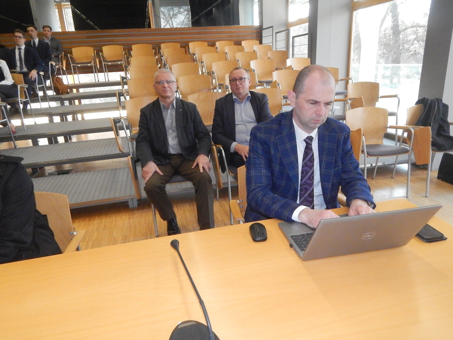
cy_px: 170
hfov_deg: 69.4
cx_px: 226
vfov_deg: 54.9
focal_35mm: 25
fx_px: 327
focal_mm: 4.5
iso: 800
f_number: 3.1
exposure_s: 1/250
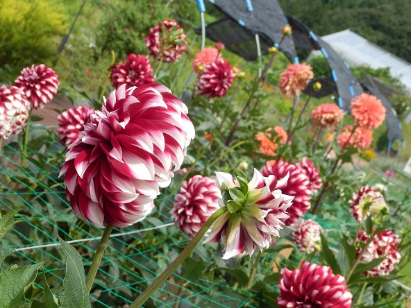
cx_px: 208
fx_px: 879
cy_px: 153
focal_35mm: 74
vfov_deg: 19.9
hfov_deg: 26.3
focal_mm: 13.1
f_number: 4.5
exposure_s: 1/320
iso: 80
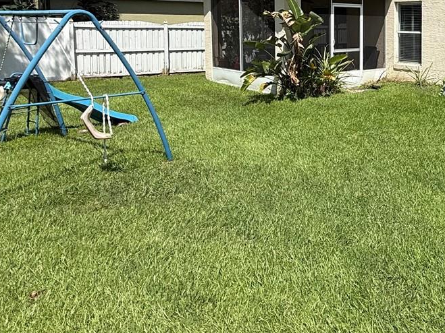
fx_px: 437
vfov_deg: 39.4
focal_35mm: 34
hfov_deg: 47.7
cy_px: 48
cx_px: 411
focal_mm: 2.22
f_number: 2.2
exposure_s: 1/3125
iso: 50
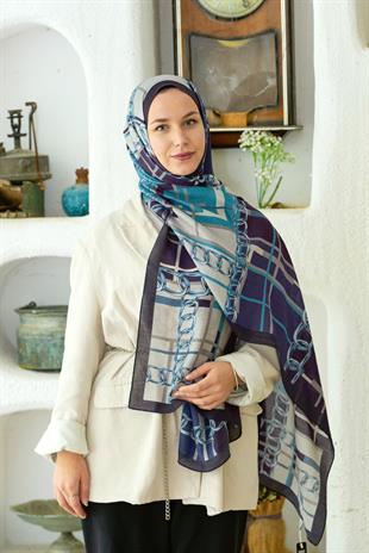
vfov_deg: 18.6
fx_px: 1689
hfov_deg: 12.5
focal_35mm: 110
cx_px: 184
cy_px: 276
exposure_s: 1/125
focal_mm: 110
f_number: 4.5
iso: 800
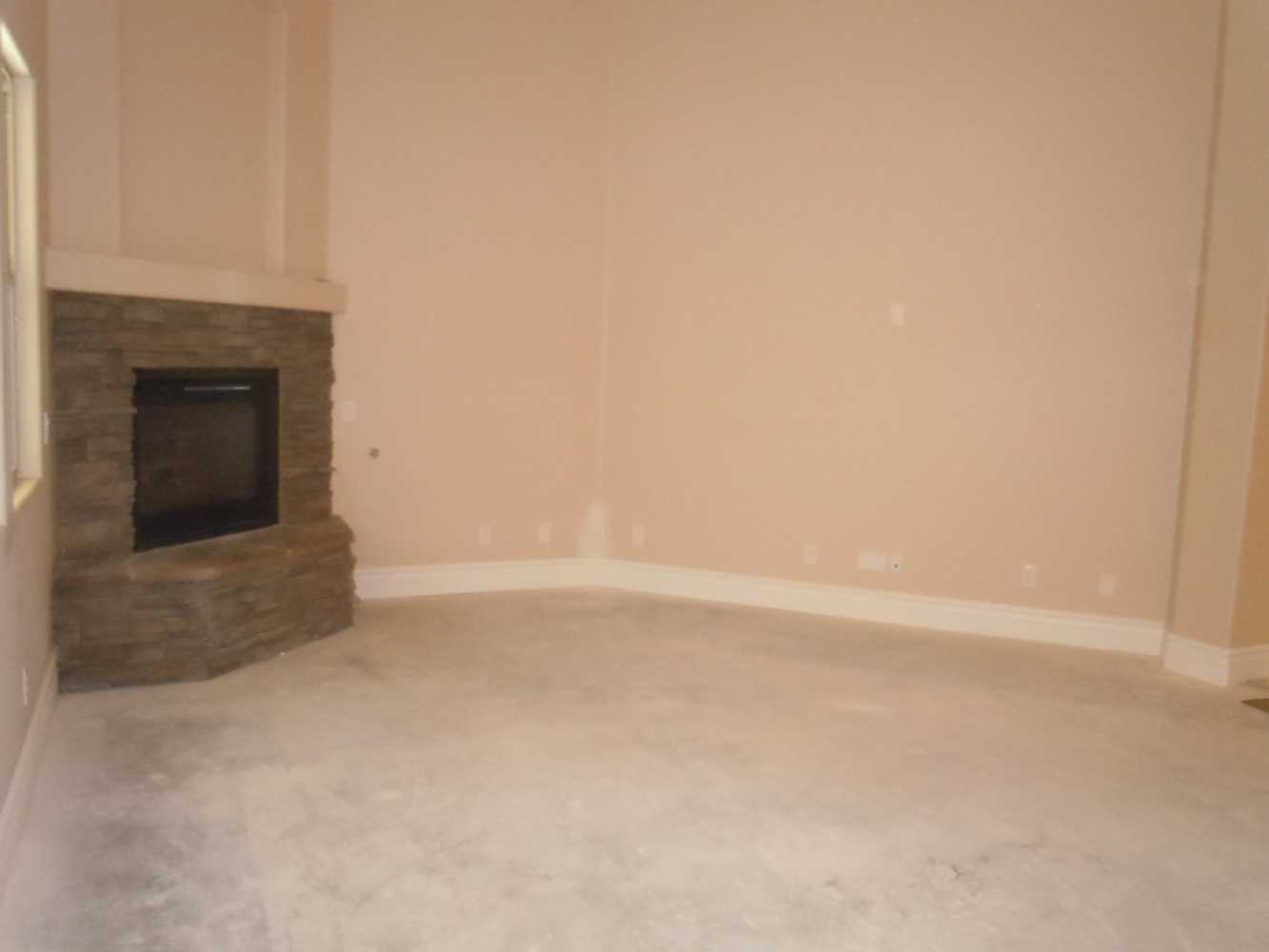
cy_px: 476
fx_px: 1027
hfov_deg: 63.4
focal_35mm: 28
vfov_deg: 49.8
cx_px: 634
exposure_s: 1/25
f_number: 3.7
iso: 800
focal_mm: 5
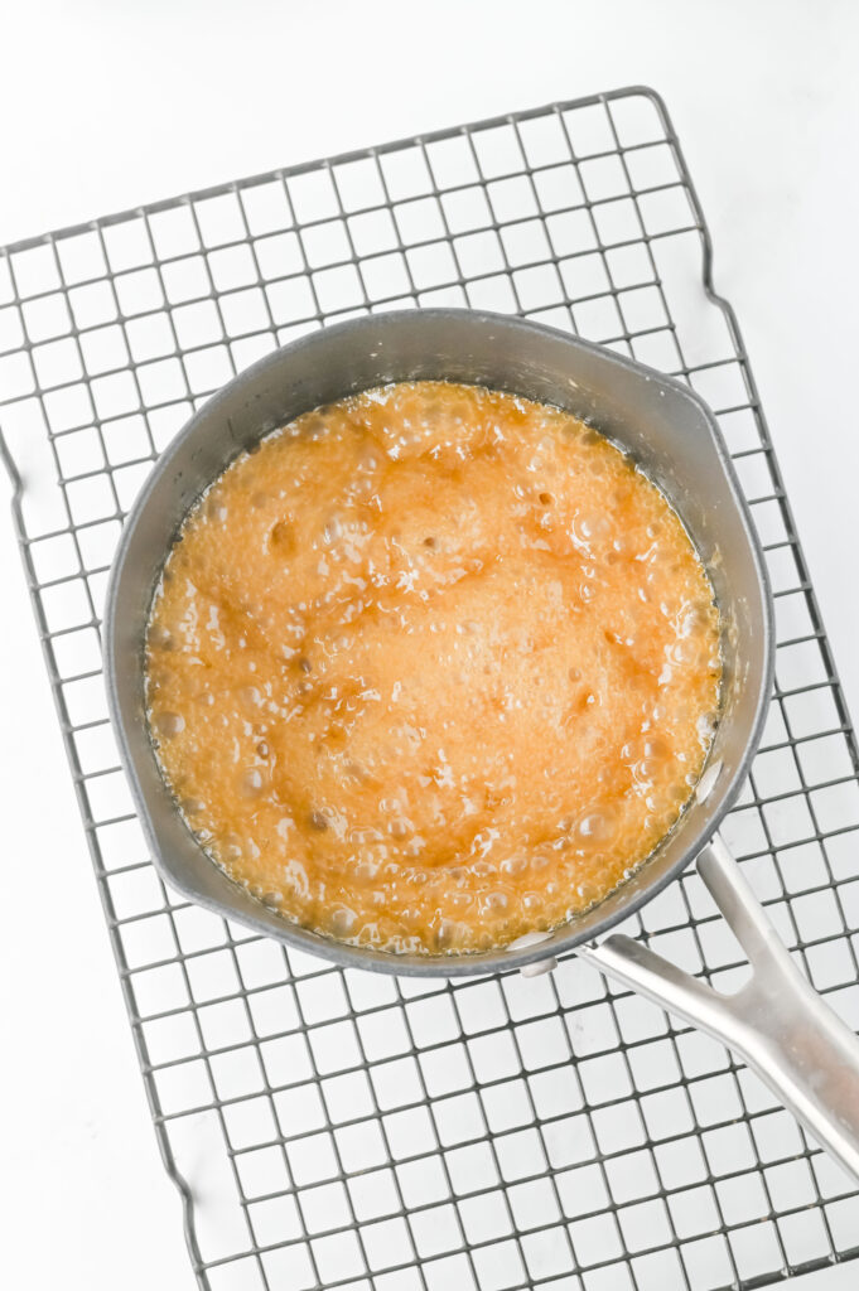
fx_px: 1792
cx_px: 430
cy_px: 646
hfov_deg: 26.9
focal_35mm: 50
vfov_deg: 39.6
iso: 900
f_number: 8
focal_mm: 50
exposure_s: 1/100
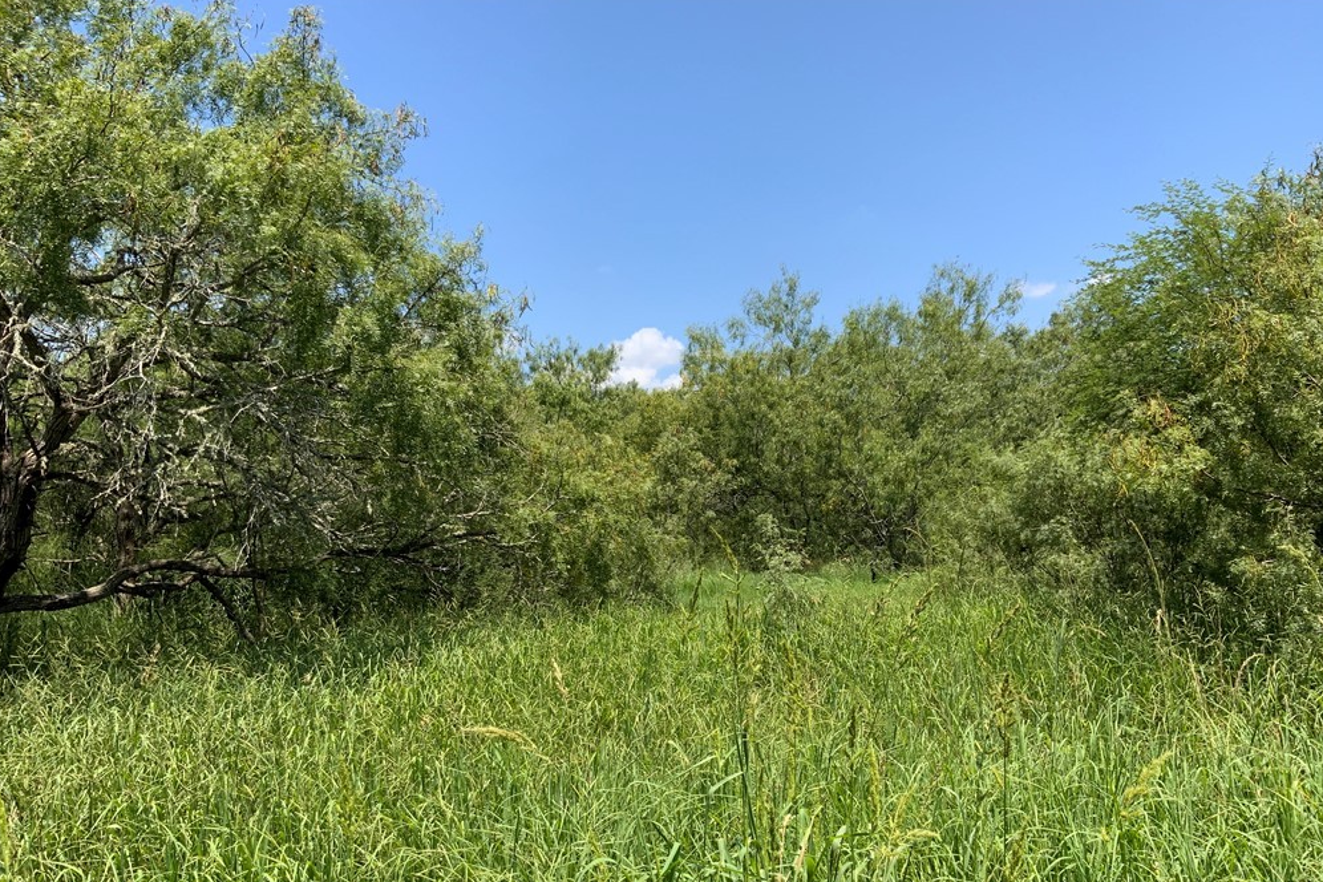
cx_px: 676
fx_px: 1139
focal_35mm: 31
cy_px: 497
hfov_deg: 60.3
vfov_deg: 42.2
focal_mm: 3
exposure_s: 1/1412
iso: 16
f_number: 1.8
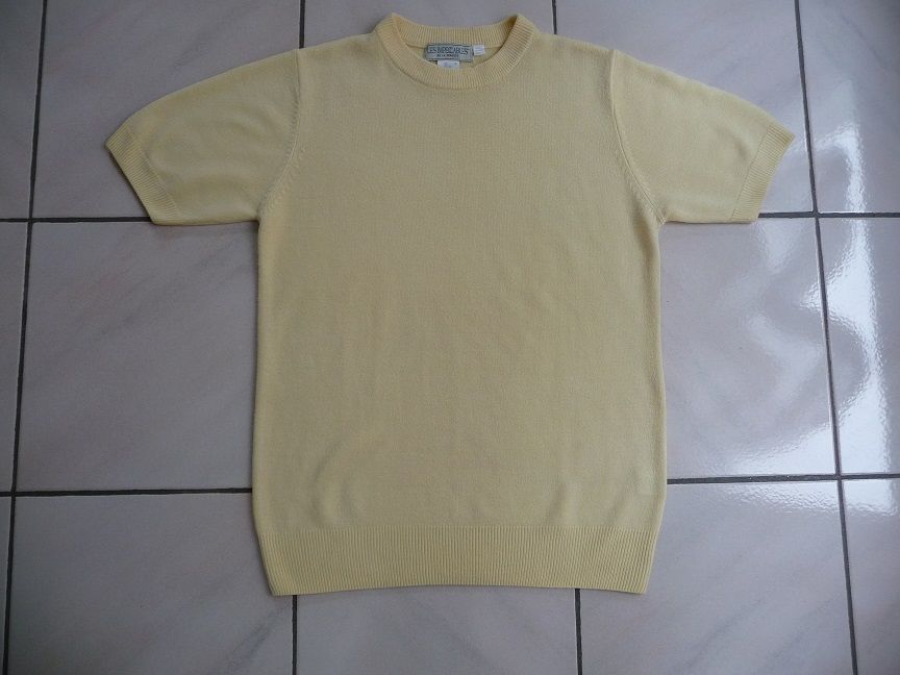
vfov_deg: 49.7
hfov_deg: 63.4
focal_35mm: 28
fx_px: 728
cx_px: 450
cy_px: 338
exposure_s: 1/30
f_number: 3.3
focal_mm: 4.7
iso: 125
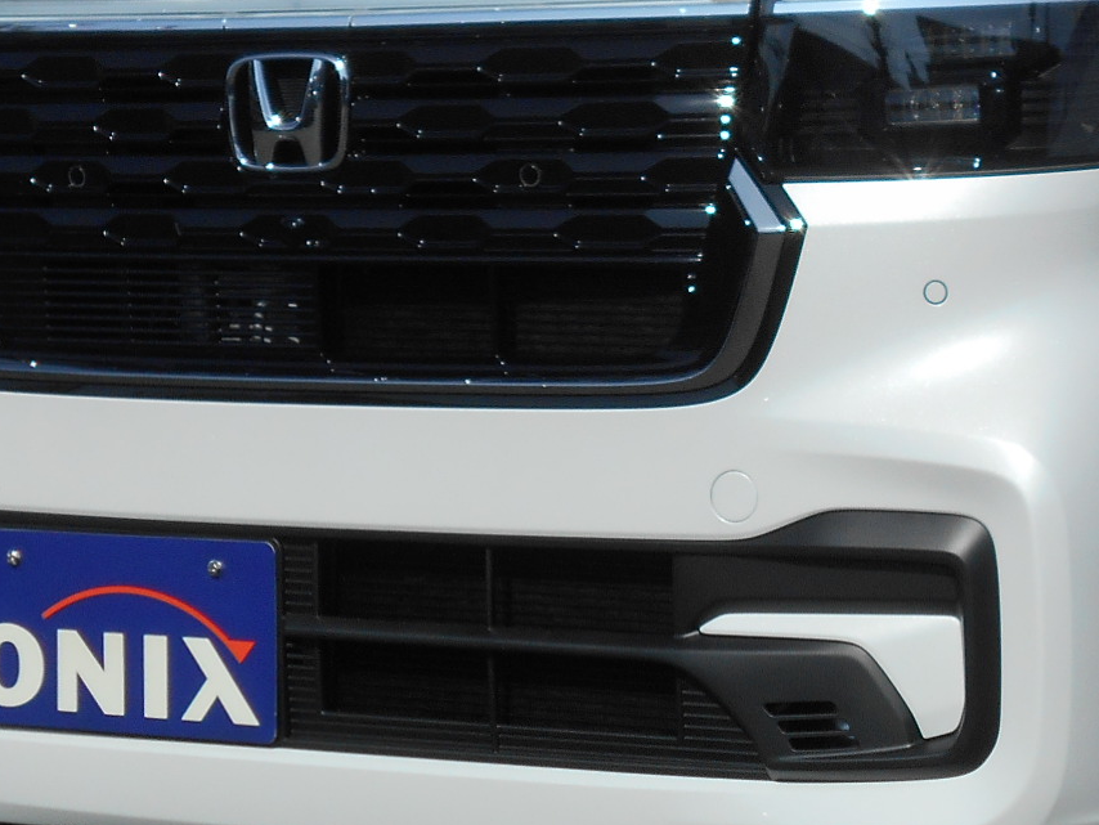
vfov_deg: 11.1
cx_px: 799
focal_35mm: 133
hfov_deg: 14.8
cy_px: 95
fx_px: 4224
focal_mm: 8.8
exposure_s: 1/1600
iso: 80
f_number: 4.5
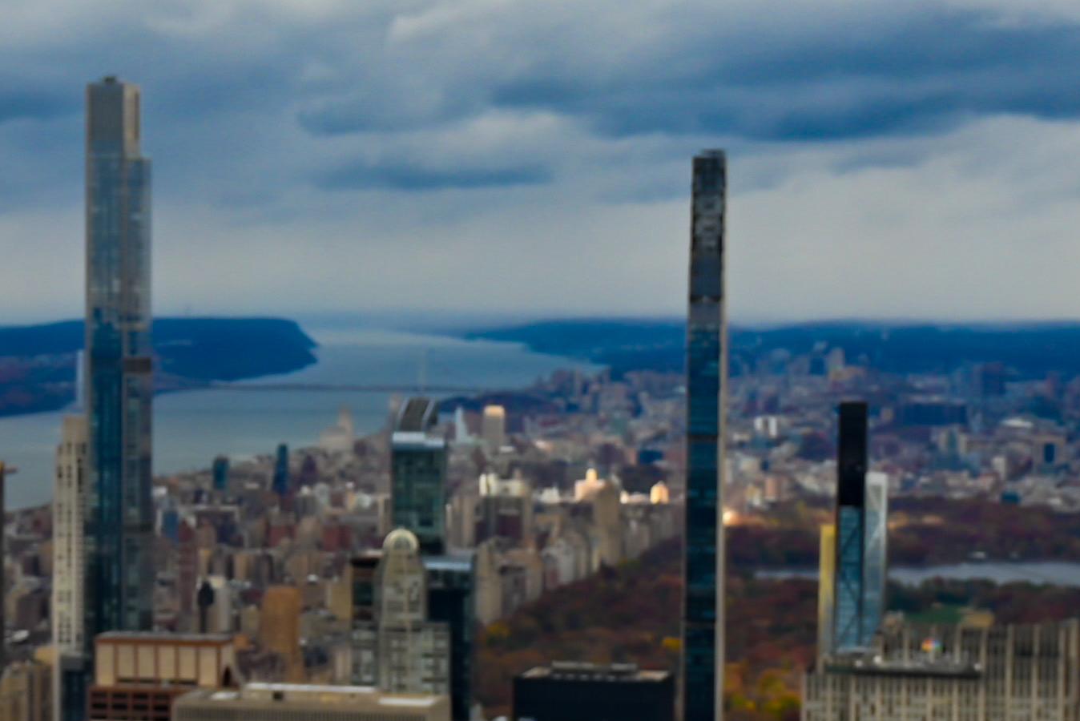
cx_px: 115
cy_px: 441
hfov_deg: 16.2
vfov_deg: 11.0
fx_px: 3751
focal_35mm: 125
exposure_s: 1/200
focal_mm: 28
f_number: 9
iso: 100
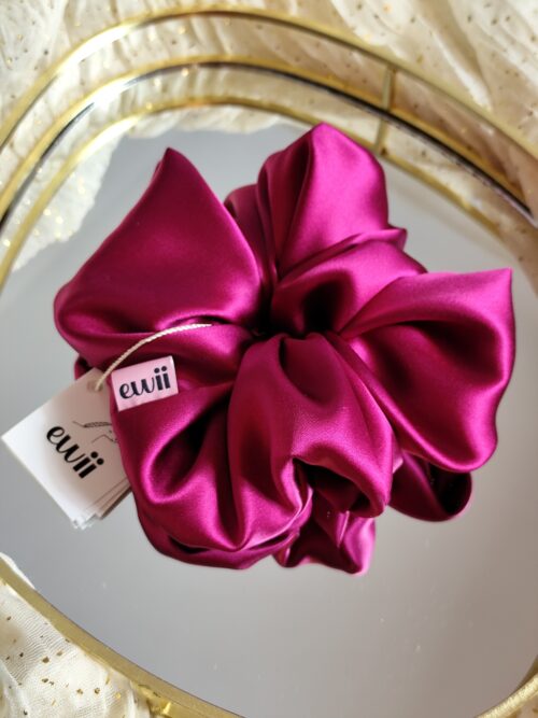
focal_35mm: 46
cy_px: 359
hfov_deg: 31.5
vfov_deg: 41.2
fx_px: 954
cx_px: 269
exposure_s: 1/33.3
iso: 160
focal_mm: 6.19
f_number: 1.65
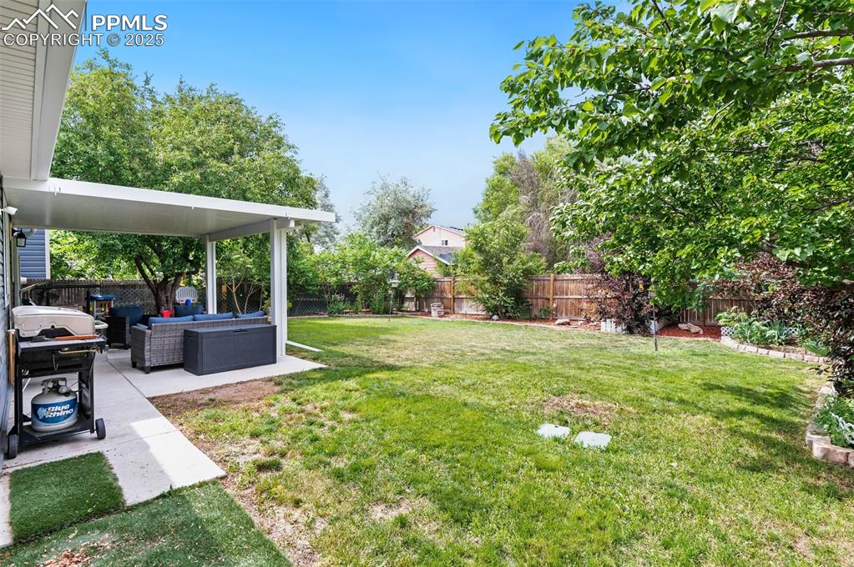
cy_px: 284
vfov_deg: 70.3
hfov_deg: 93.3
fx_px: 403
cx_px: 427
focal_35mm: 17
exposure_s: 1/100
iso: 400
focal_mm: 17
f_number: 8
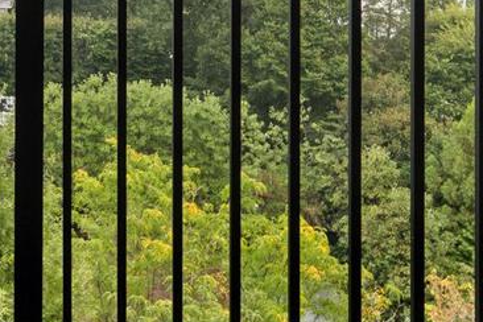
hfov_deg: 27.9
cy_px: -129
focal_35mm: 59
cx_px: -149
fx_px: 792
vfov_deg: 20.4
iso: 200
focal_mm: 10
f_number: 5
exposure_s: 1/200
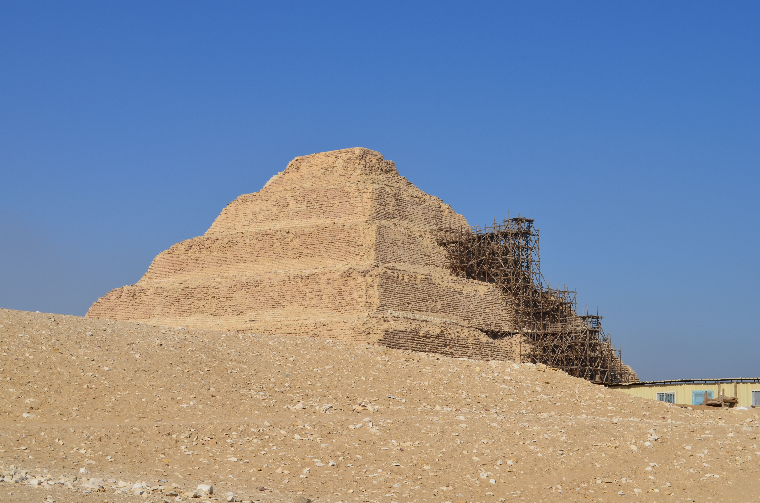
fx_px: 1422
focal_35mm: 68
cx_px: 380
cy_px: 252
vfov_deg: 20.1
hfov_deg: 29.9
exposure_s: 1/250
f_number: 13
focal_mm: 45
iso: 100
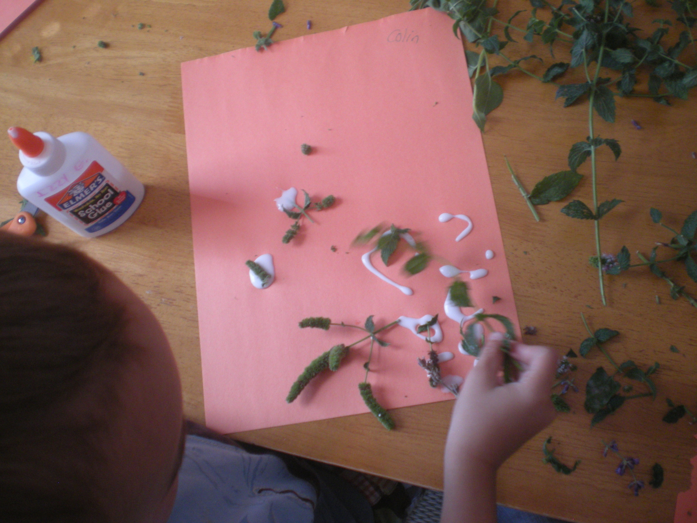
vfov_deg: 37.7
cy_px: 262
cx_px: 348
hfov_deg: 49.0
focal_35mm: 38
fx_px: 765
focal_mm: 6.3
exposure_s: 1/17.6
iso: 200
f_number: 3.1
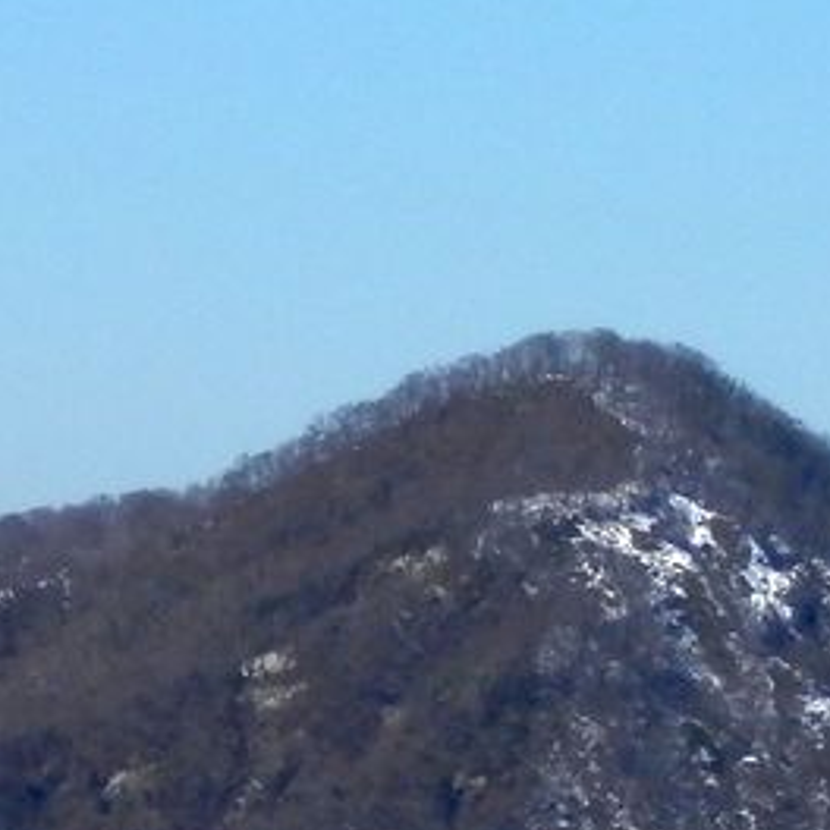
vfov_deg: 4.7
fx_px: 10200
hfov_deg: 4.6
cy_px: 718
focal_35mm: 376
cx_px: -255
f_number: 5.4
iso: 80
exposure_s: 1/1000
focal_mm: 25.1
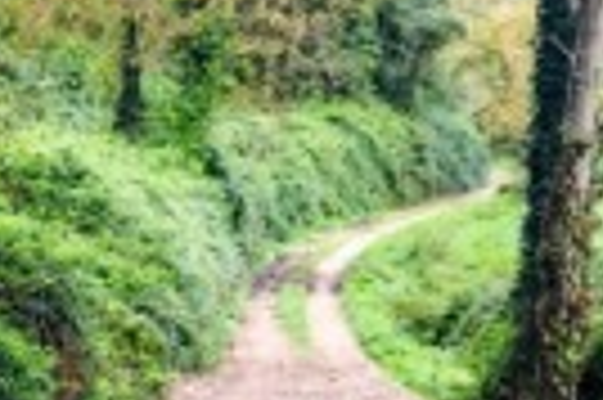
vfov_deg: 8.7
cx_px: 504
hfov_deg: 13.0
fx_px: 2627
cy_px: 117
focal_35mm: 157
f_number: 1.8
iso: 80
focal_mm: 6.4
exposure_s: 1/180
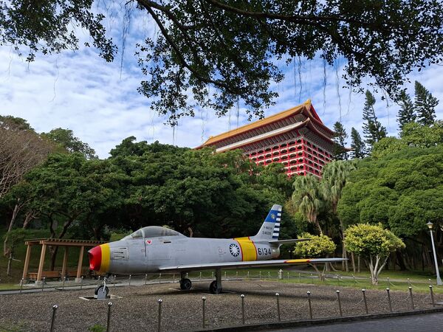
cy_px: 166
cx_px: 222
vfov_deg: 58.9
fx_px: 294
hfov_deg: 73.9
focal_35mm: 23
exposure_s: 1/1524
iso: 50
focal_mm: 5.54
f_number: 1.8
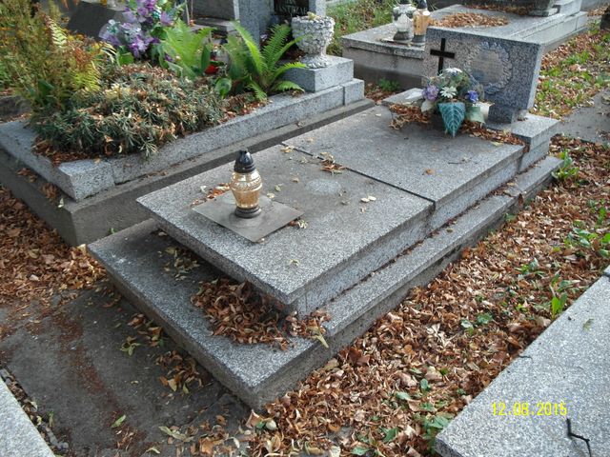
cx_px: 305
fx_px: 529
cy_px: 228
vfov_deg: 46.8
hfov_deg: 60.0
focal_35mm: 30
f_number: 3
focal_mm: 6.5
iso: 100
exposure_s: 1/60
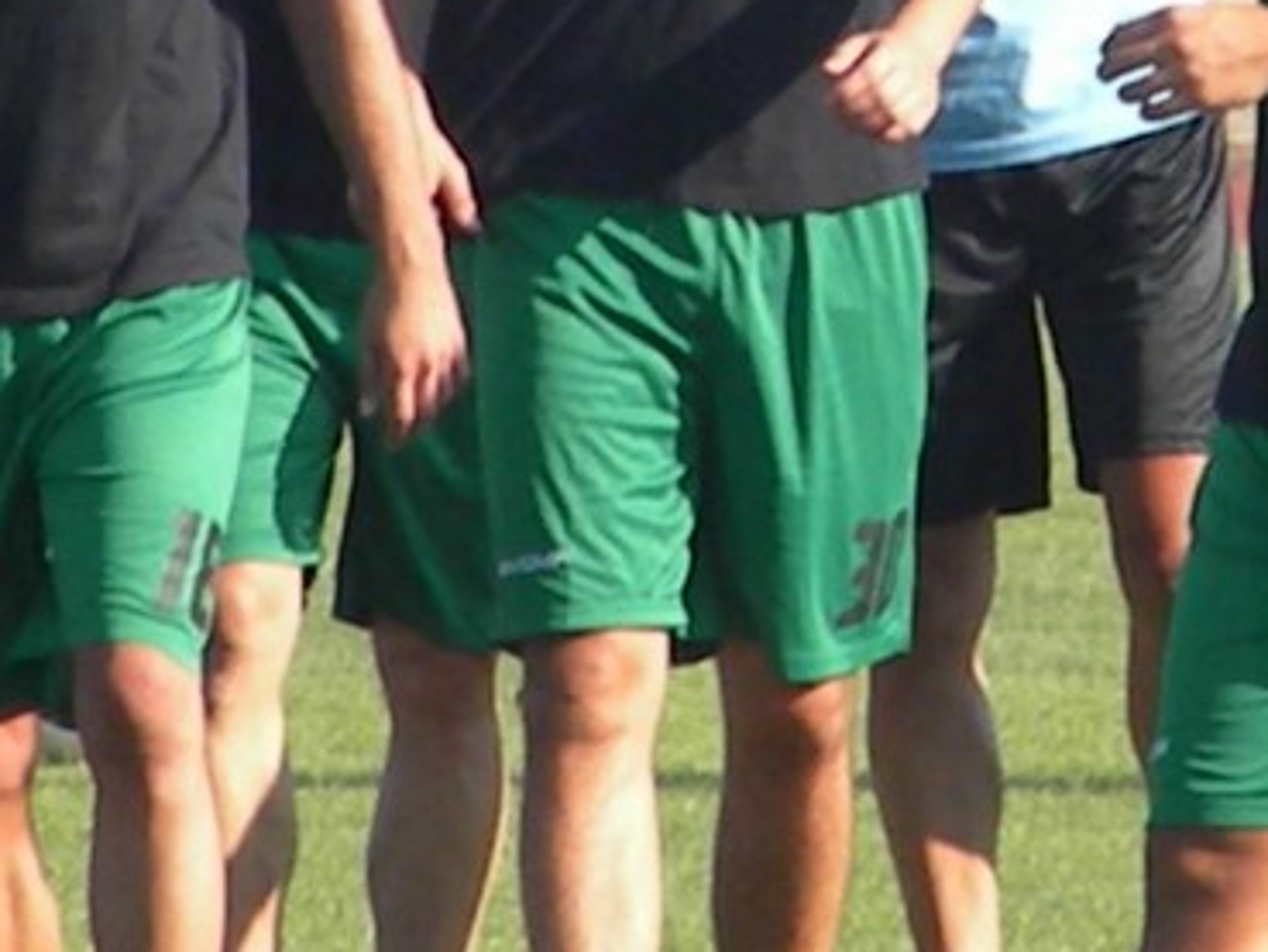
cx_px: 1007
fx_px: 42065
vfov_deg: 1.3
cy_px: 34
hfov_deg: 1.7
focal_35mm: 1148
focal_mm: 75
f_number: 10.8
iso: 720
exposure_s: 1/479
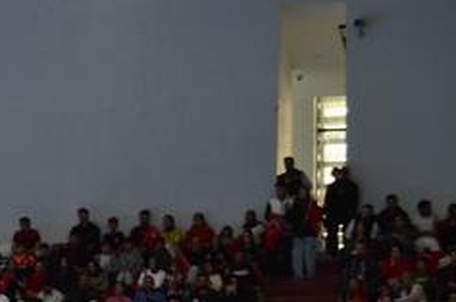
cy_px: 371
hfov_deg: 13.3
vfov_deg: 9.2
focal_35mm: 146
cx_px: -221
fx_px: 1846
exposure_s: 1/125
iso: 250
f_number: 5.6
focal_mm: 30
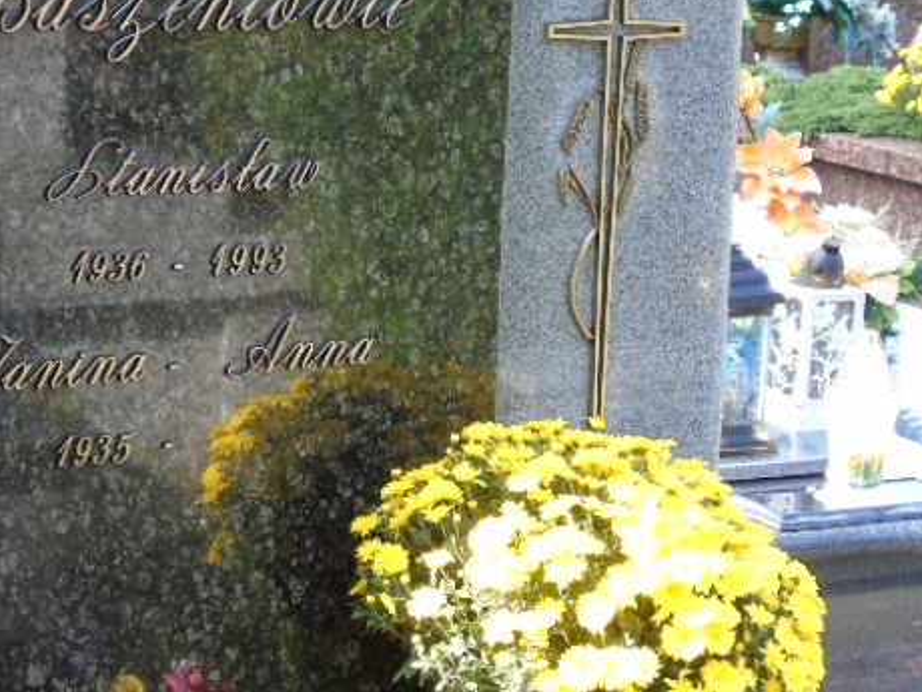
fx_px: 3036
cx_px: 383
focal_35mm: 114
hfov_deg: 17.3
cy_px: 277
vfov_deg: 13.0
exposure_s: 1/40
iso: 80
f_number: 4.1
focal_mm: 15
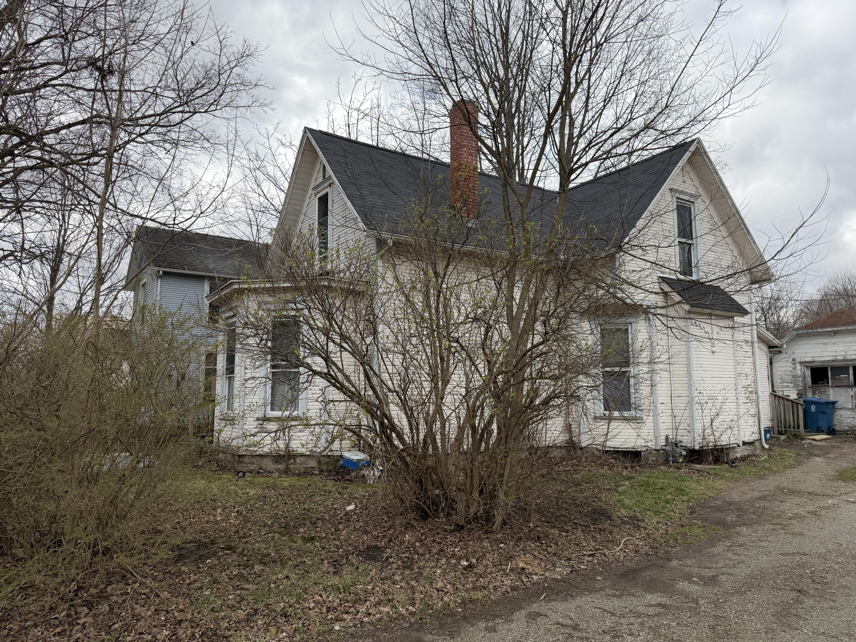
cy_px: 321
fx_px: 593
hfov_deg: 71.6
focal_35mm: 24
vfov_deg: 56.8
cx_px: 428
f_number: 1.78
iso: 100
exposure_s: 1/4405
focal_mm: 6.76
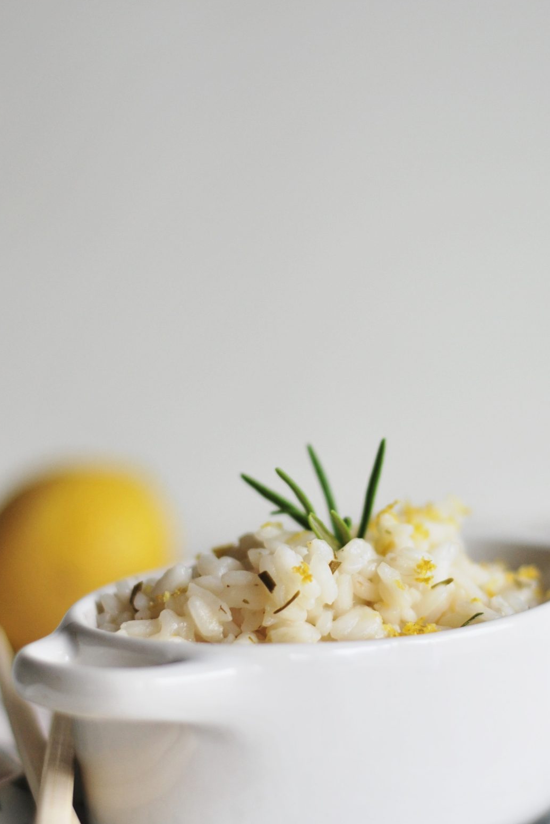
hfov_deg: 13.8
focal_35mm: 99
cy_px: 520
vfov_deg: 20.6
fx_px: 2268
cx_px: 297
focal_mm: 50
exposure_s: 1/320
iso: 200
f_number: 2
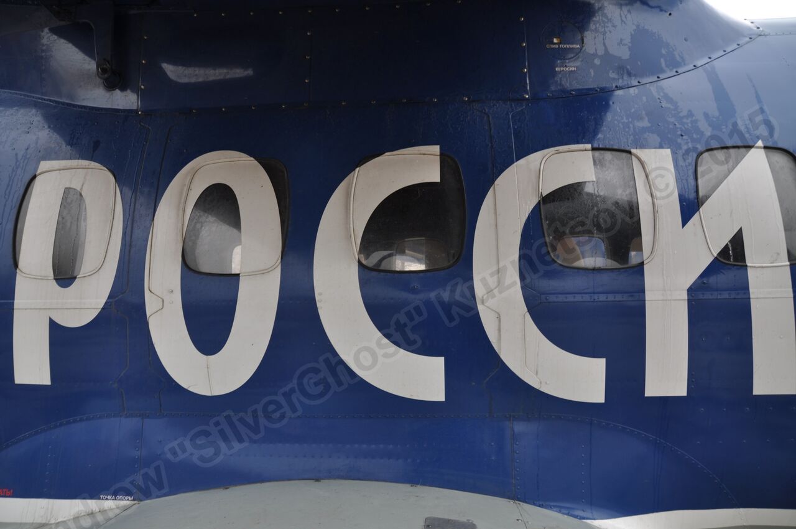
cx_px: 398
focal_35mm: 26
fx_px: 563
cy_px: 264
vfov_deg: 50.3
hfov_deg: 70.5
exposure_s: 1/160
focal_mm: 17
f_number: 4
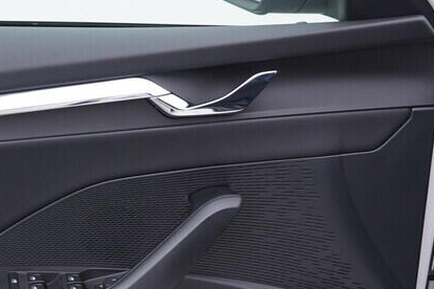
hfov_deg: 22.7
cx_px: 113
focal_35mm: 89
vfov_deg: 15.2
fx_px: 1073
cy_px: 262
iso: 125
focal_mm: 24
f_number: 3.2
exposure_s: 1/50
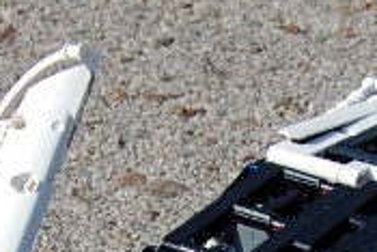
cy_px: 463
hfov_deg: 11.0
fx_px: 1939
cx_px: 405
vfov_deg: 7.2
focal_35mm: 185
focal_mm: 24
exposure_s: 1/800
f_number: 5.6
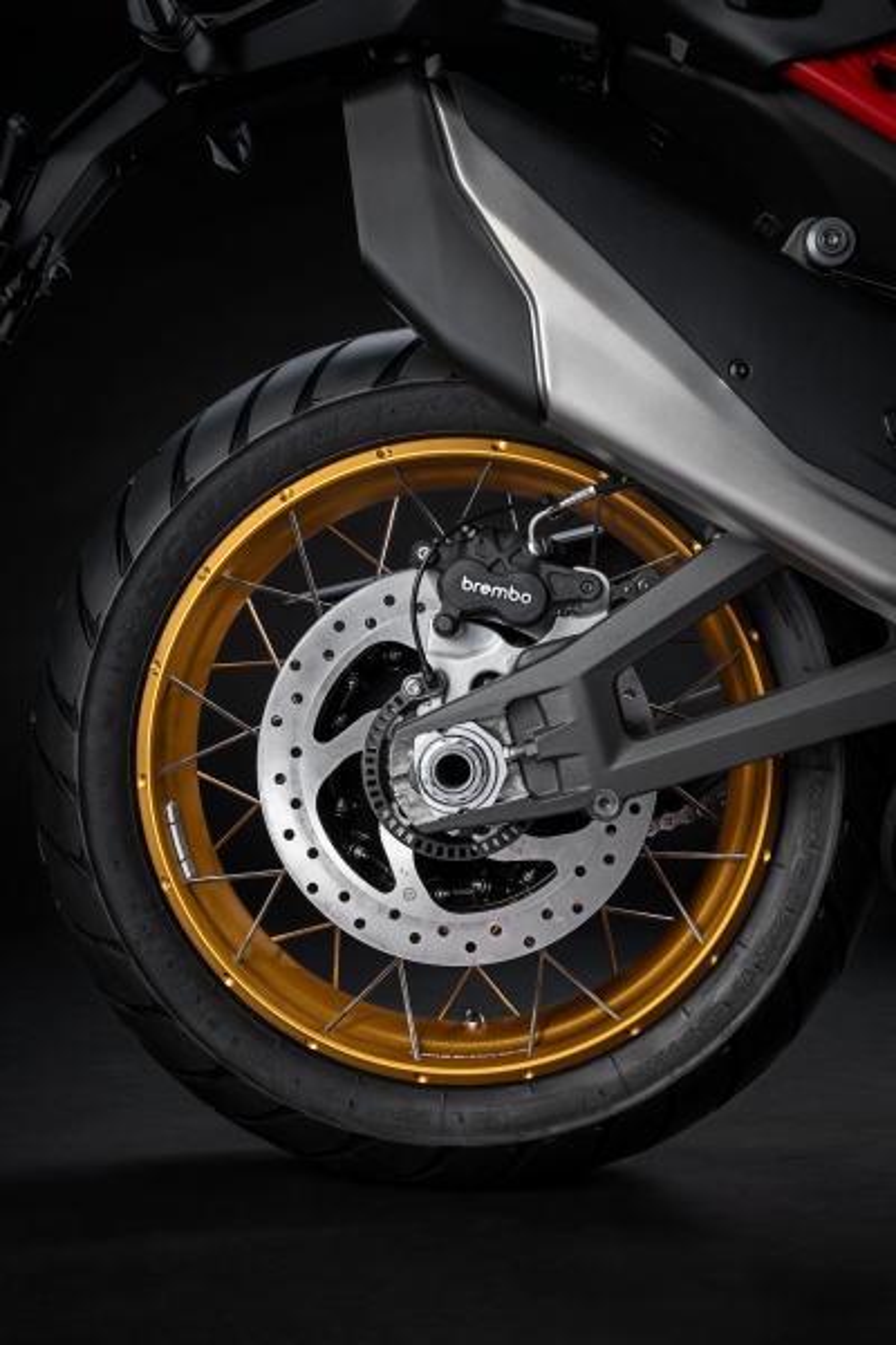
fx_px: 1792
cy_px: 672
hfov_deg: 28.1
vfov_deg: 41.1
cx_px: 448
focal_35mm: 48
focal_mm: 48
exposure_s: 1/60
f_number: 10
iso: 100
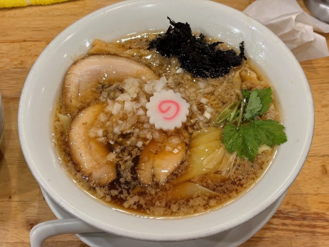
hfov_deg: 36.8
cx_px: 164
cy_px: 124
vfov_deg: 28.0
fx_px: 494
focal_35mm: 52
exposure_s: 1/50
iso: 64
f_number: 1.6
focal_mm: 5.96
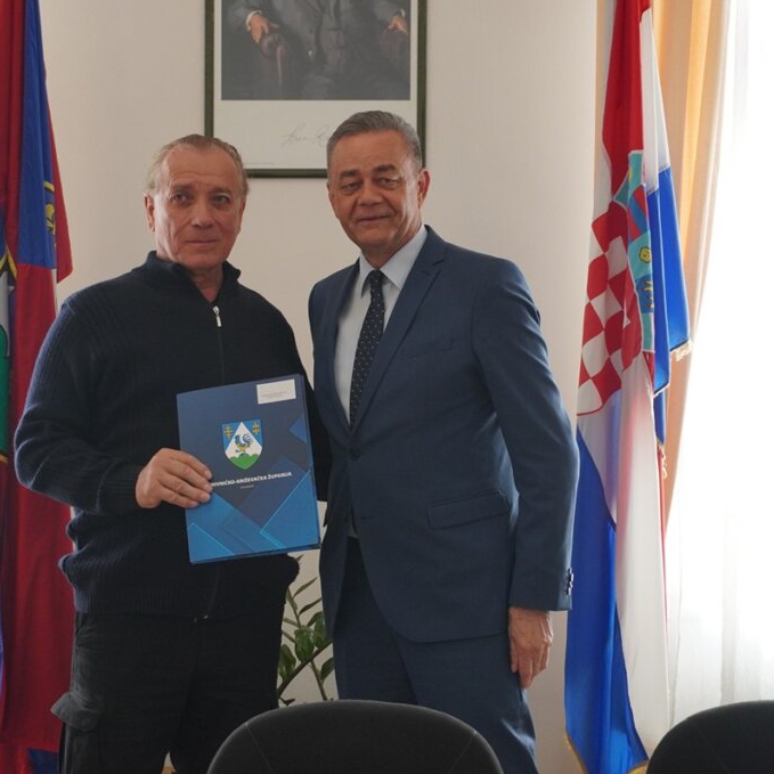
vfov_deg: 21.0
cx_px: 288
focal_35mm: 83
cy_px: 387
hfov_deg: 20.9
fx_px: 2091
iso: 1250
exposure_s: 1/200
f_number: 5.6
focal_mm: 43
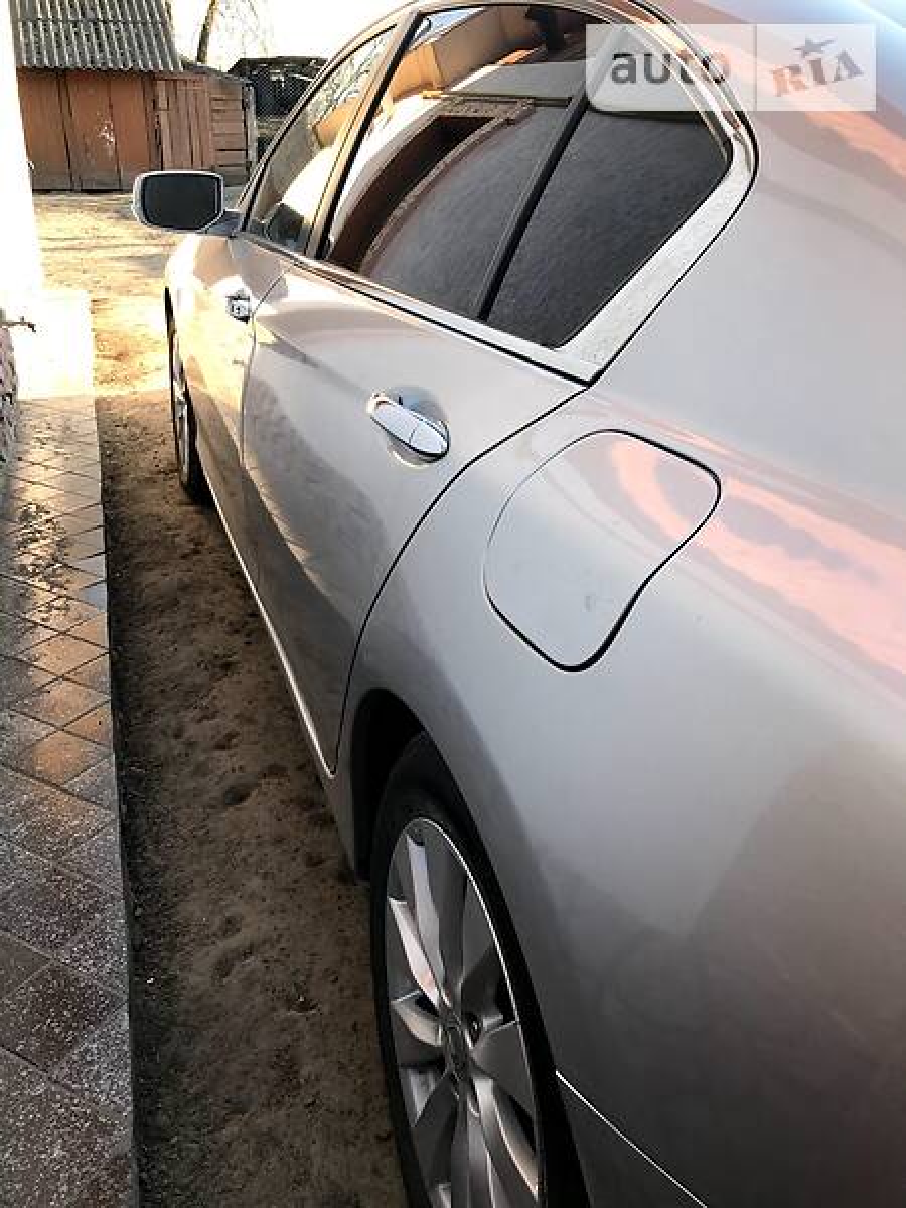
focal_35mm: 28
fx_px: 977
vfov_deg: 63.4
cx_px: 453
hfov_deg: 49.7
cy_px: 604
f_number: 1.8
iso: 20
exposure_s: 1/194
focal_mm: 4
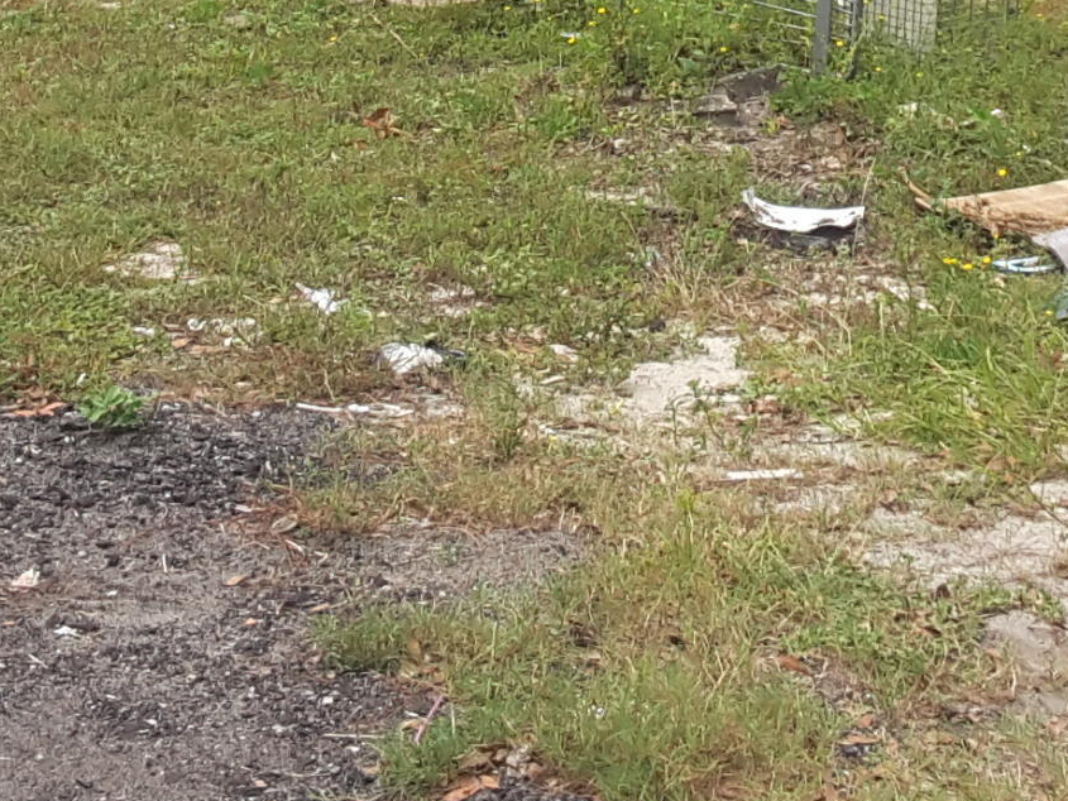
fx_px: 3394
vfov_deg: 12.7
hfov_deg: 17.9
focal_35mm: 110
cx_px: 634
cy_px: -447
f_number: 1.9
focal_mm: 2.9
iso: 40
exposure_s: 1/598
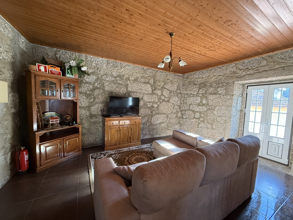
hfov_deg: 102.1
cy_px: 110
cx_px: 146
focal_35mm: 14
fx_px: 119
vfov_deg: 85.7
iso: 400
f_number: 2.2
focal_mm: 2.22
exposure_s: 1/60
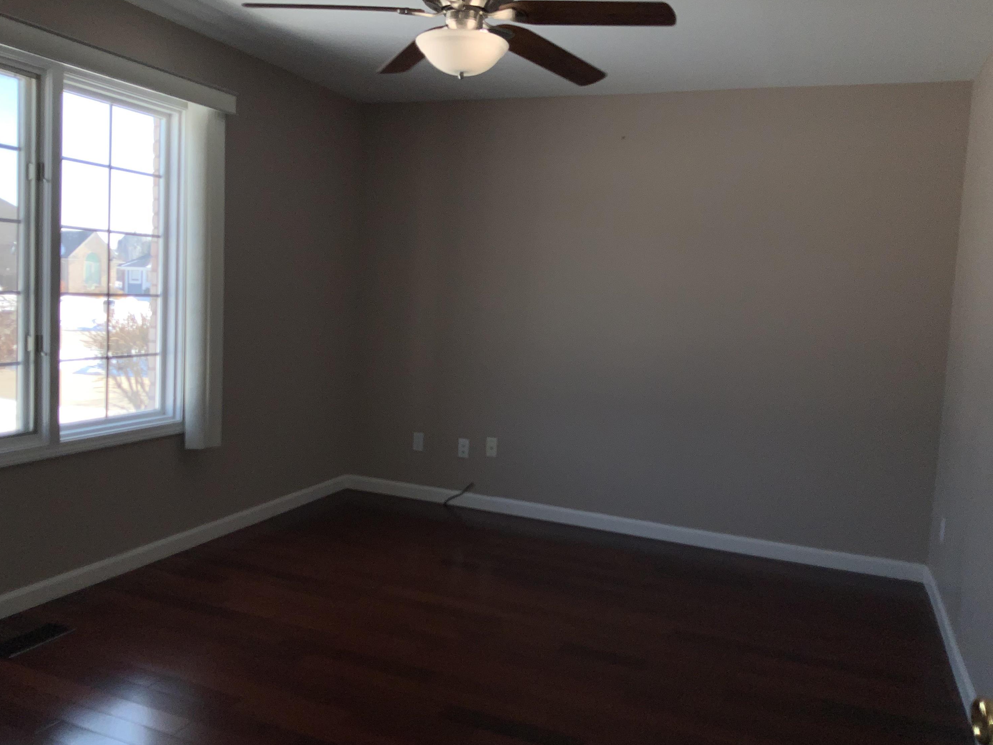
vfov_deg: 46.8
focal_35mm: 30
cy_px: 361
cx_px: 490
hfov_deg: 60.0
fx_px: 861
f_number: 1.8
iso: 16
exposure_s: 1/380
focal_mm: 3
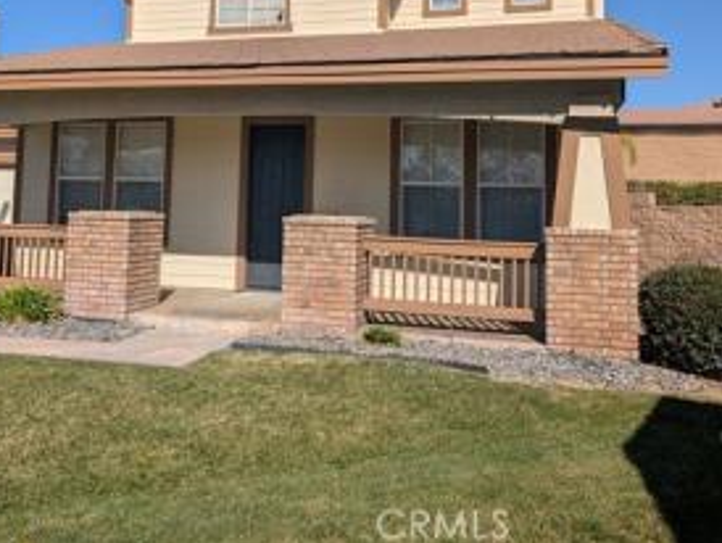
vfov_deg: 39.9
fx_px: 731
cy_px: 153
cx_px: 323
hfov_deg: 52.5
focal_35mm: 35
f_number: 1.68
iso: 23
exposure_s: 1/2994
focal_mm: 6.9
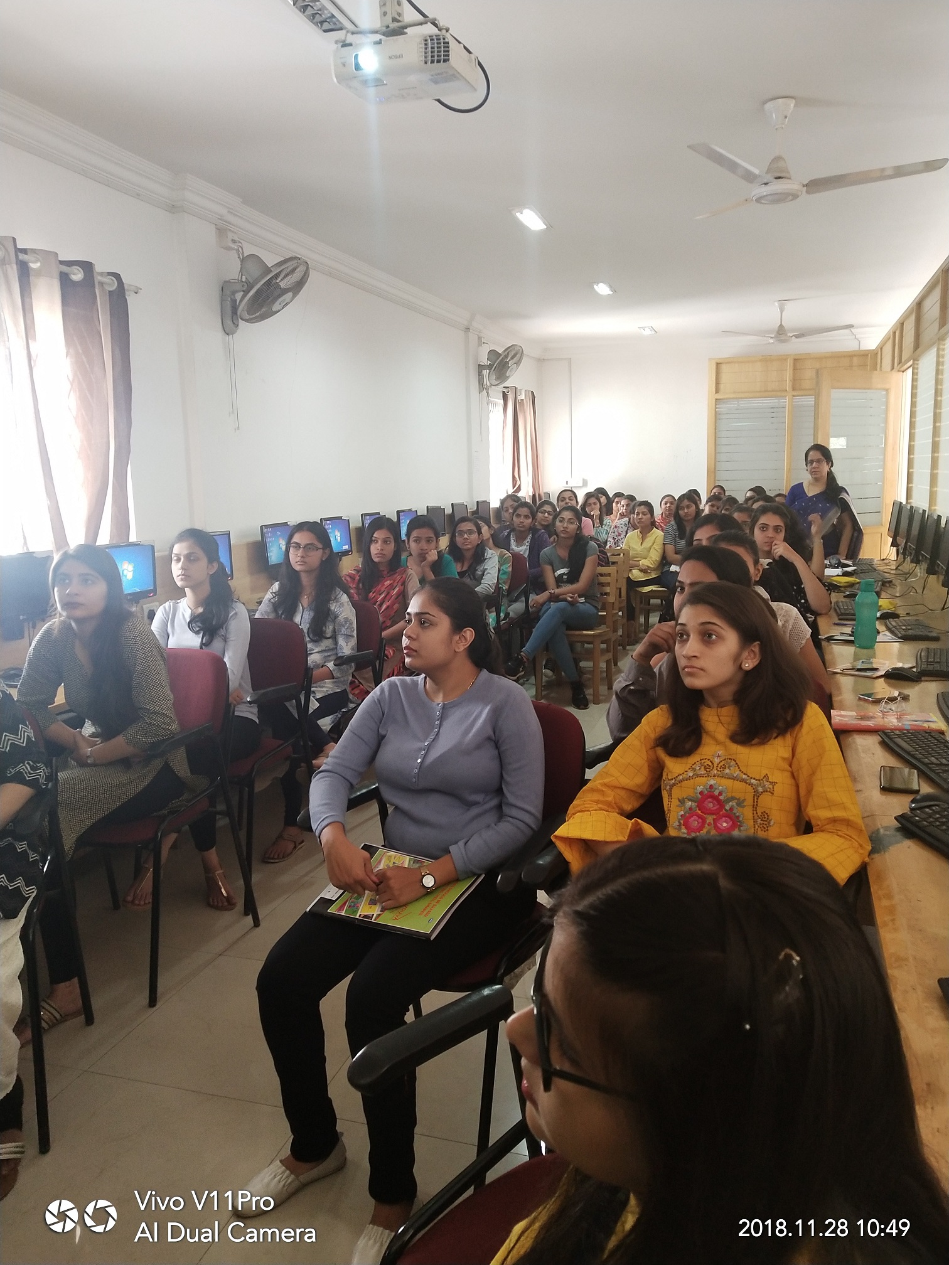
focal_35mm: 30
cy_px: 632
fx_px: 1097
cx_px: 474
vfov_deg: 60.0
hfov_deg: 46.8
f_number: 1.8
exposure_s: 1/33.3
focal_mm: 3.95
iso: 342
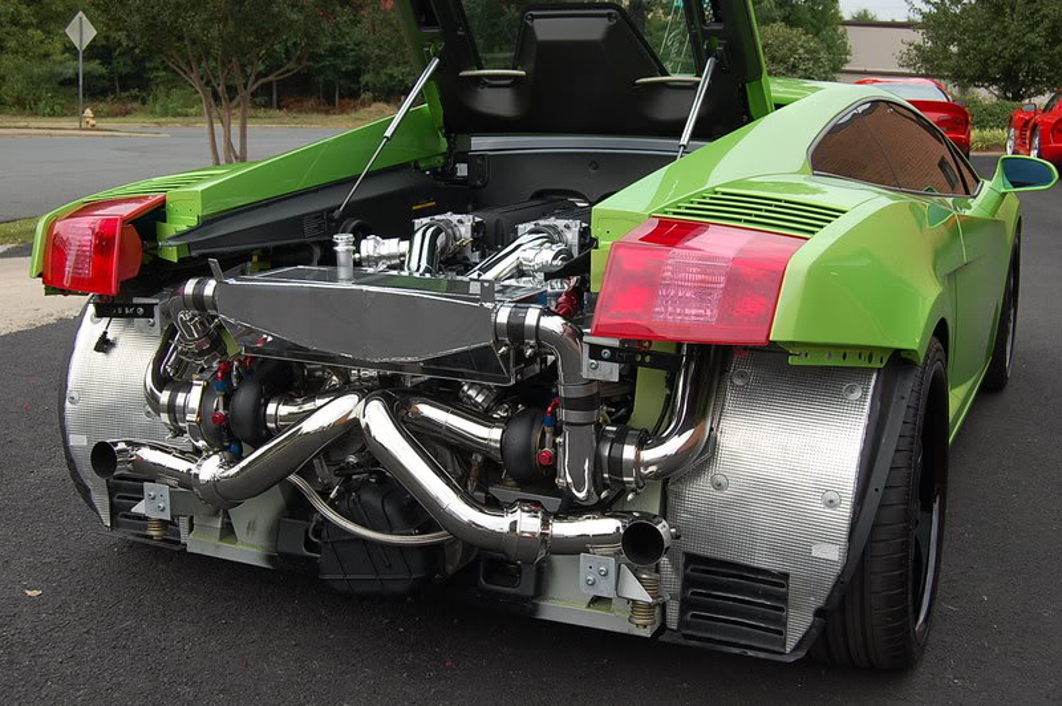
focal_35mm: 42
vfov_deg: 31.8
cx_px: 531
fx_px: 1238
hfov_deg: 46.4
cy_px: 353
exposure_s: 1/250
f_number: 8
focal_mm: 28
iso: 200
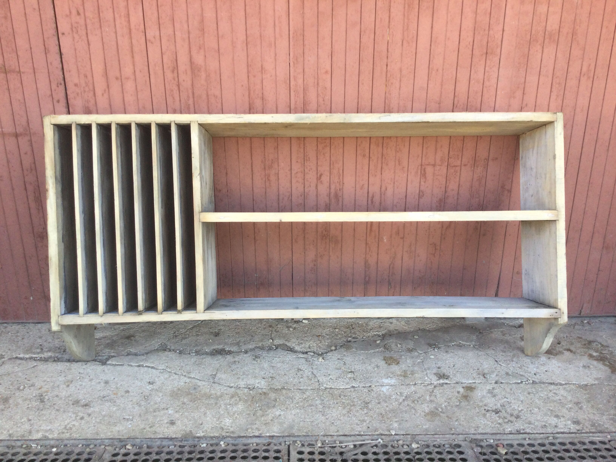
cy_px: 231
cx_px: 308
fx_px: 552
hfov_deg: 58.4
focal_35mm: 31
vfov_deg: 45.4
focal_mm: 3.3
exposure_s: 1/50
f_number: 2.4
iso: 32
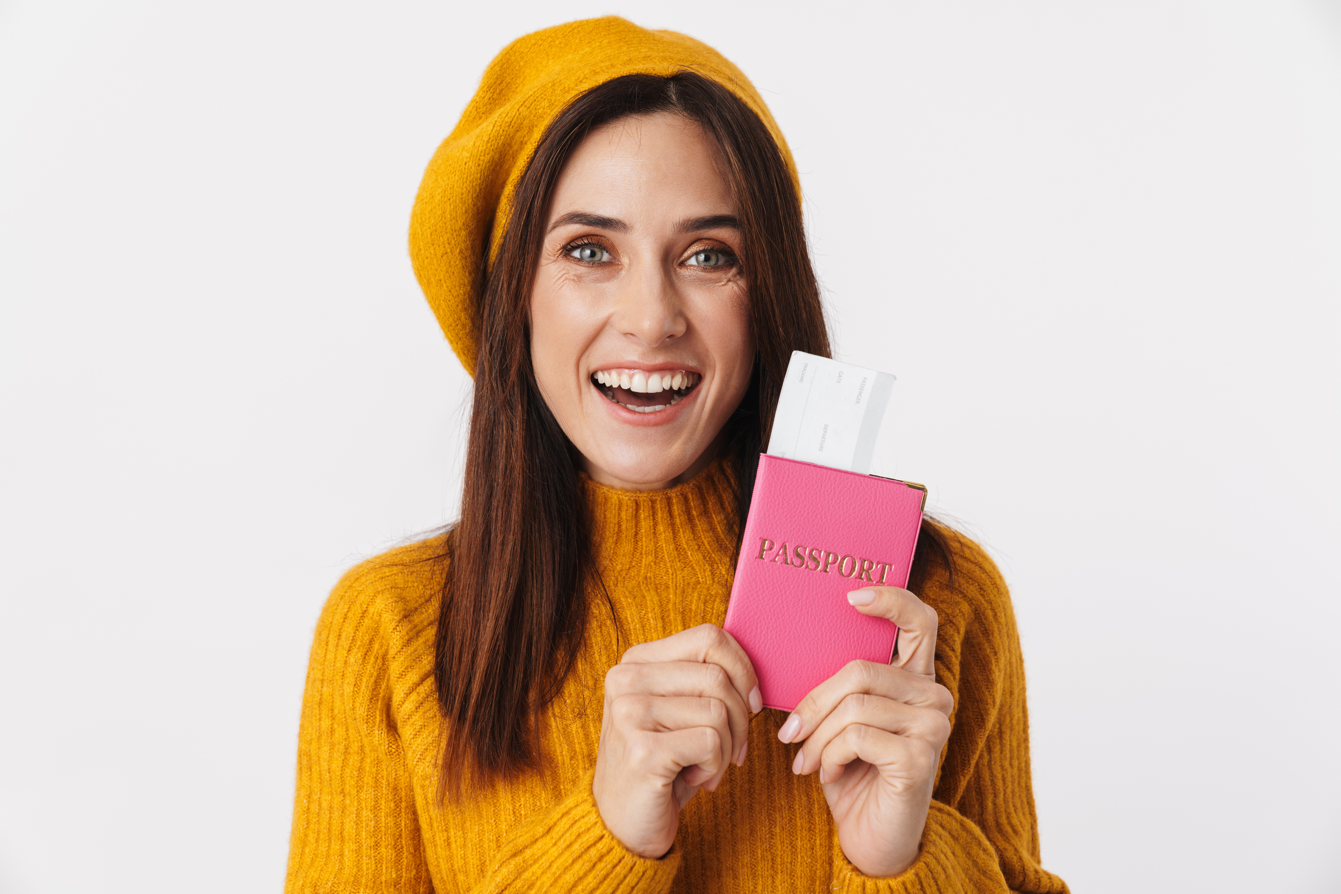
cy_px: 447
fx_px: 2608
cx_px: 670
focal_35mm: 70
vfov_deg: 19.5
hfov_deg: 28.8
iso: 160
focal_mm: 70
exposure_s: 1/125
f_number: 5.6
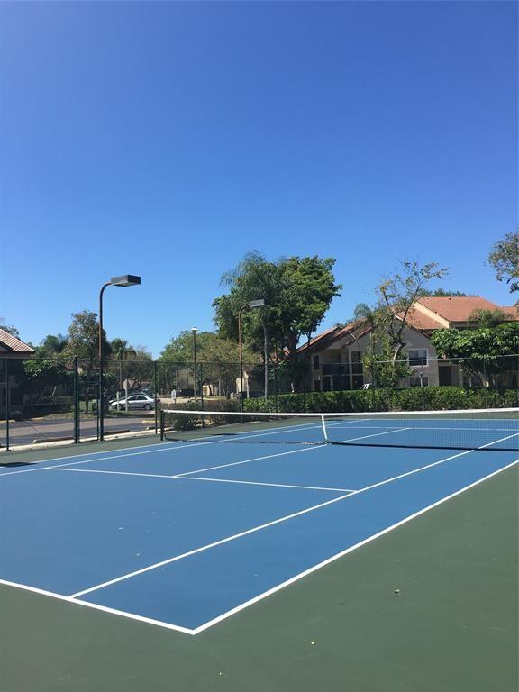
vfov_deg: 61.7
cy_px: 346
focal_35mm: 29
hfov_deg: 48.2
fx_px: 580
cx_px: 260
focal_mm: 4.15
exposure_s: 1/1451
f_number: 2.2
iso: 25
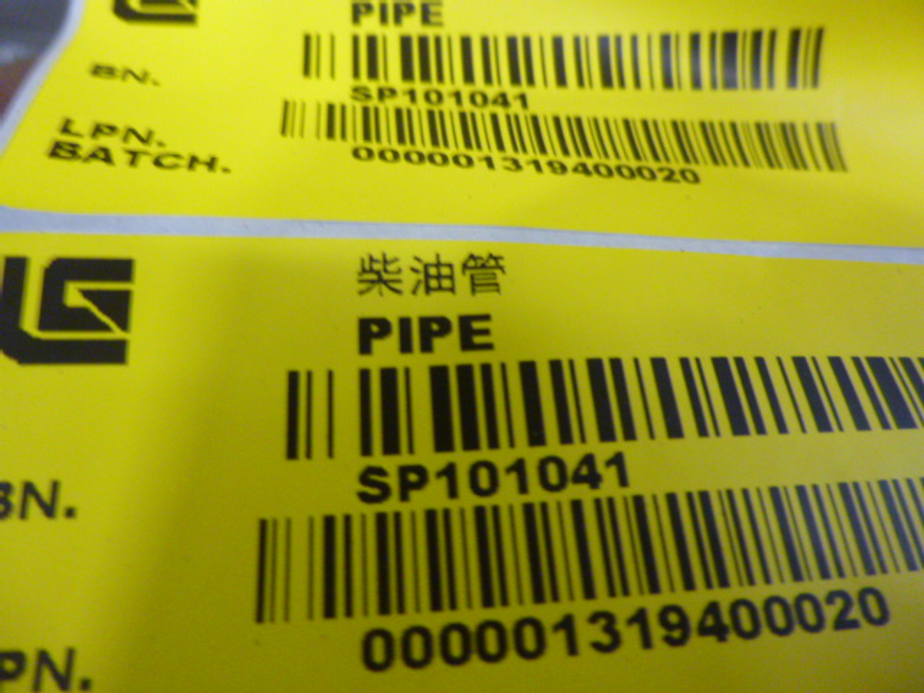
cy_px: 346
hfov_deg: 69.4
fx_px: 667
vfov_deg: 54.9
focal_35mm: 25
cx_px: 462
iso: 400
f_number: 3.1
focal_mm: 4.5
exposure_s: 1/13
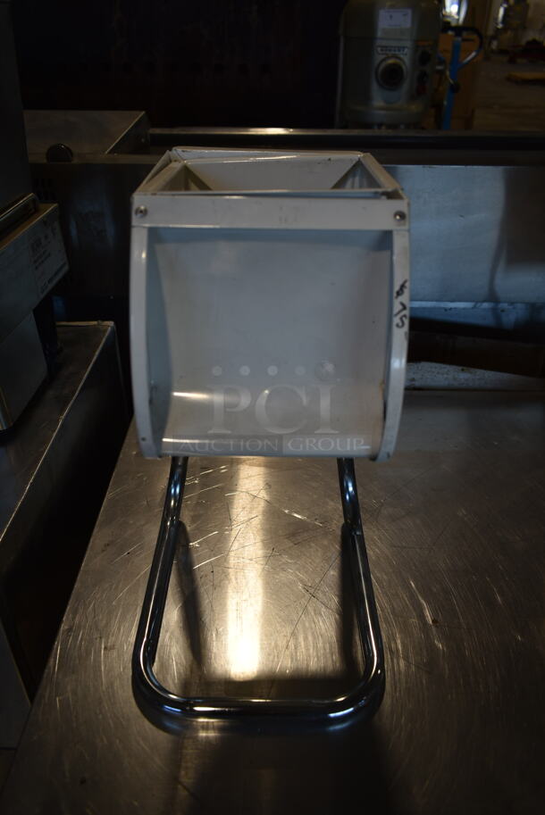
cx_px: 272
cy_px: 408
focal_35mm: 27
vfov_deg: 67.3
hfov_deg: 48.0
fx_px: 612
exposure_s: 1/80
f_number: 4.5
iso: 100
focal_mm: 18
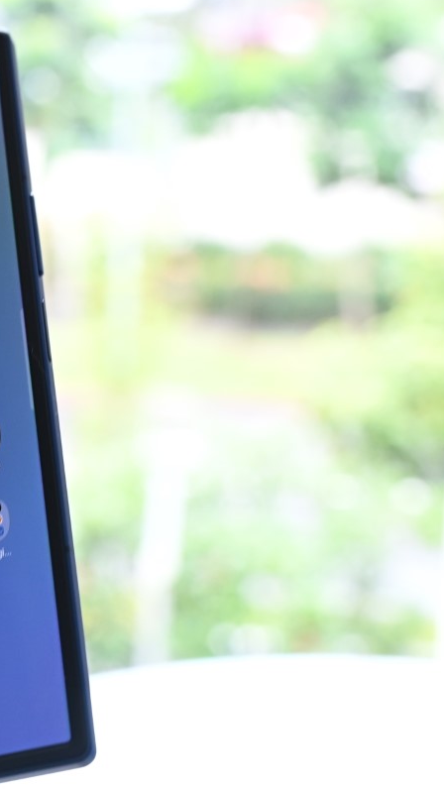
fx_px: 2220
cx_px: -352
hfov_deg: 10.7
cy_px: 435
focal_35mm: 106
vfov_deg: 20.2
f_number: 6.3
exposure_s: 1/30
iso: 1000
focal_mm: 42
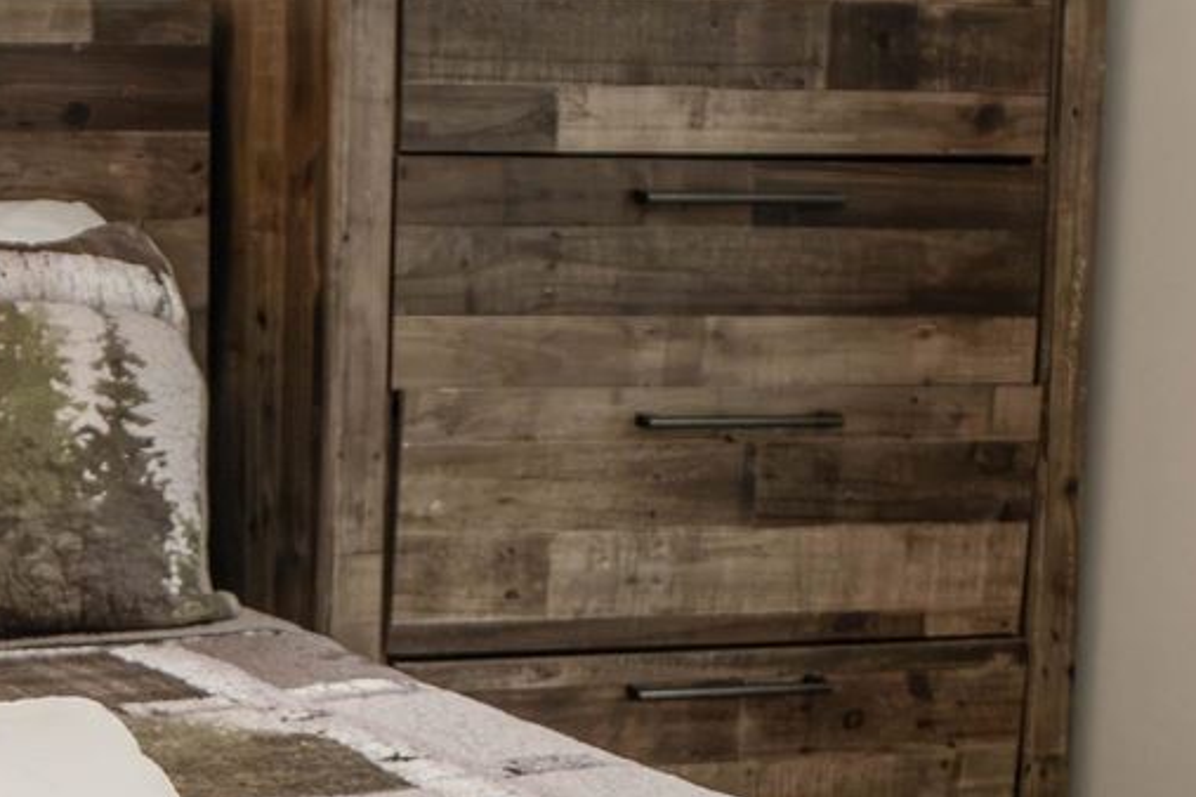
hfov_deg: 18.6
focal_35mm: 109
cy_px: 896
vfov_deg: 12.3
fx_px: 3621
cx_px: 276
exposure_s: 1/160
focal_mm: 18
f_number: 3.5
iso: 500
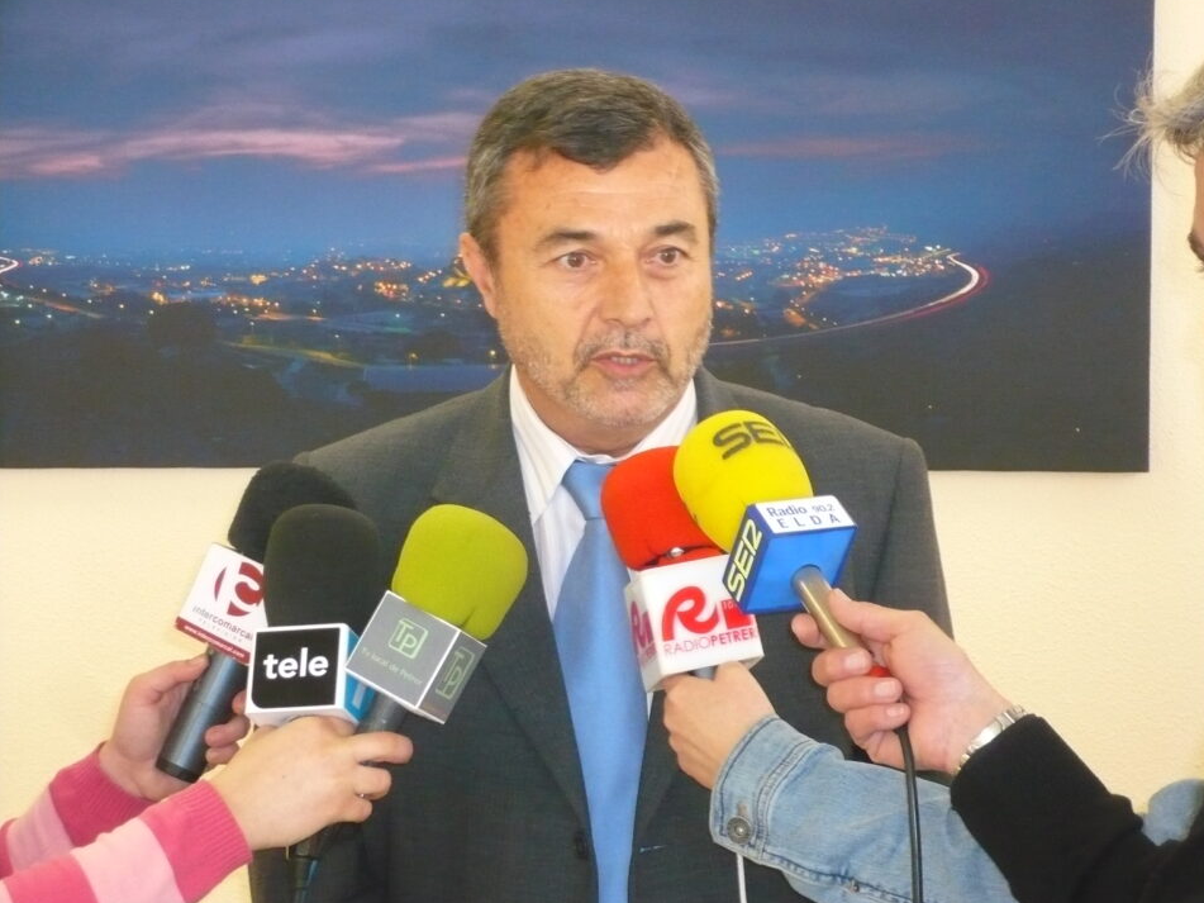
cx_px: 606
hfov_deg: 18.9
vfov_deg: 14.2
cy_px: 450
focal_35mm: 104
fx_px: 3617
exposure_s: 1/30
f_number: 4.9
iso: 500
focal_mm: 17
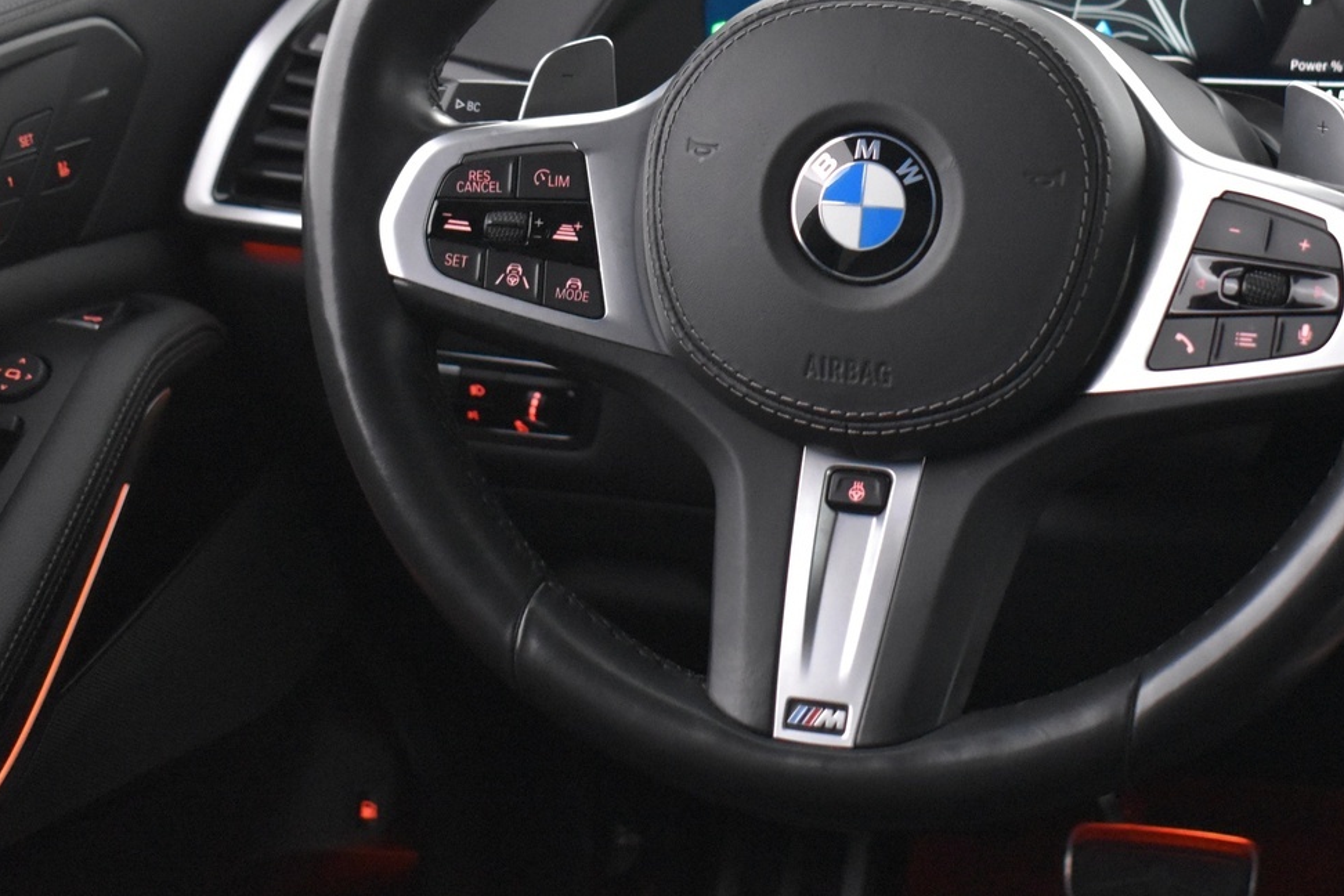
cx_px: 962
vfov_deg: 19.4
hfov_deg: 28.5
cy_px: 282
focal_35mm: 70
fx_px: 2613
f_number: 4.2
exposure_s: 1/30
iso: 3200
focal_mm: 28
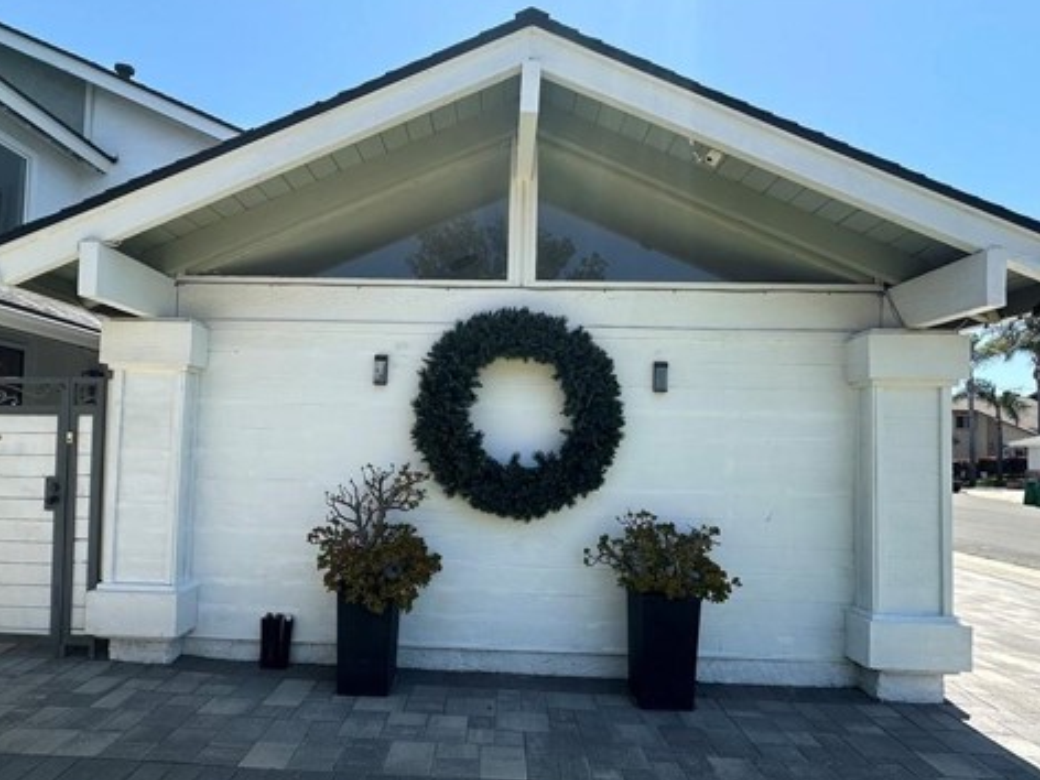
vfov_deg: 68.5
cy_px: 427
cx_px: 478
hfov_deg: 84.5
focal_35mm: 19
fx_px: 571
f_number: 2.2
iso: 40
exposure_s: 1/744
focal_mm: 2.22
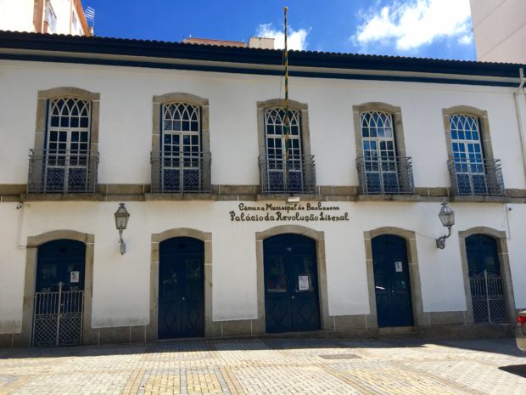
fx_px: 441
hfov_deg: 61.7
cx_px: 263
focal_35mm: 29
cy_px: 198
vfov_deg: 48.2
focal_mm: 4.15
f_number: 2.2
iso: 25
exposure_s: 1/855
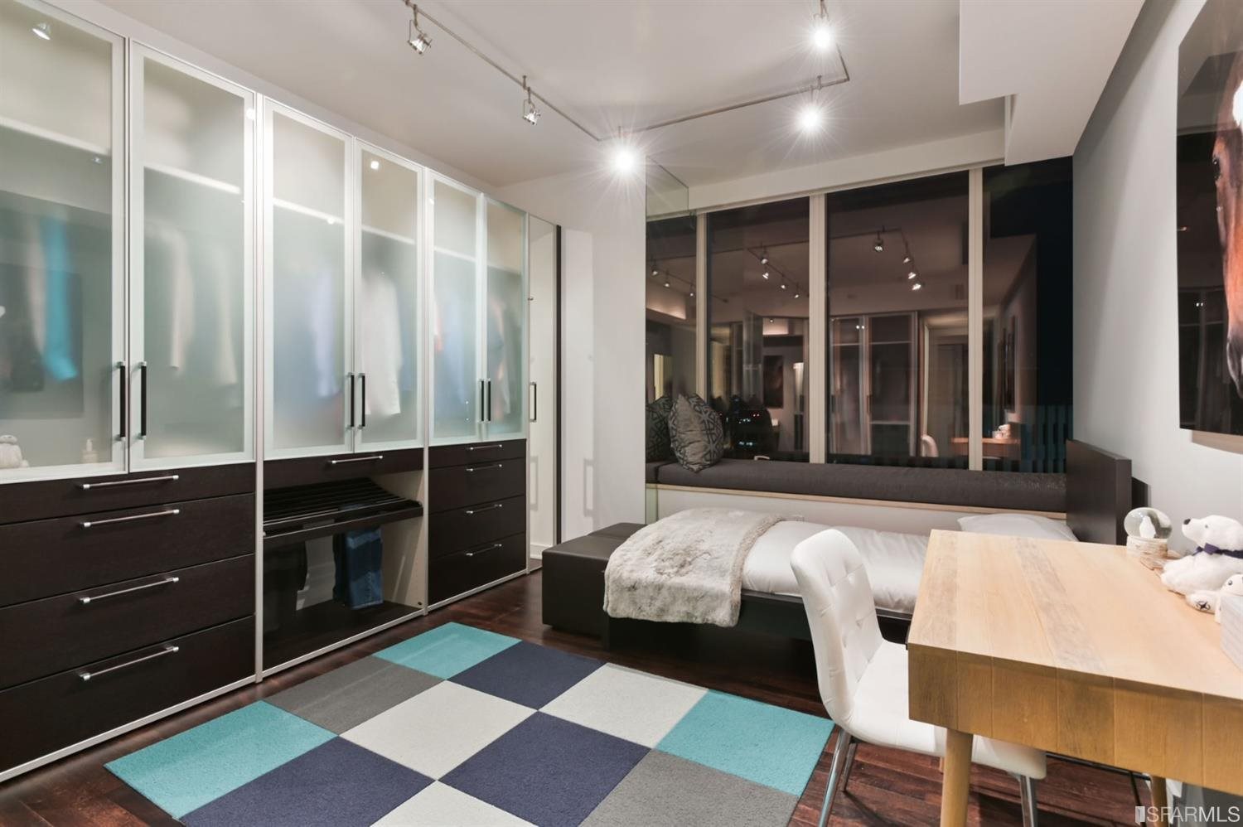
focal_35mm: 17
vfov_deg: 70.4
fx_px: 587
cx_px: 622
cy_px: 414
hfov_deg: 93.3
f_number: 9
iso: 400
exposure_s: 1/2.5
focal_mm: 17
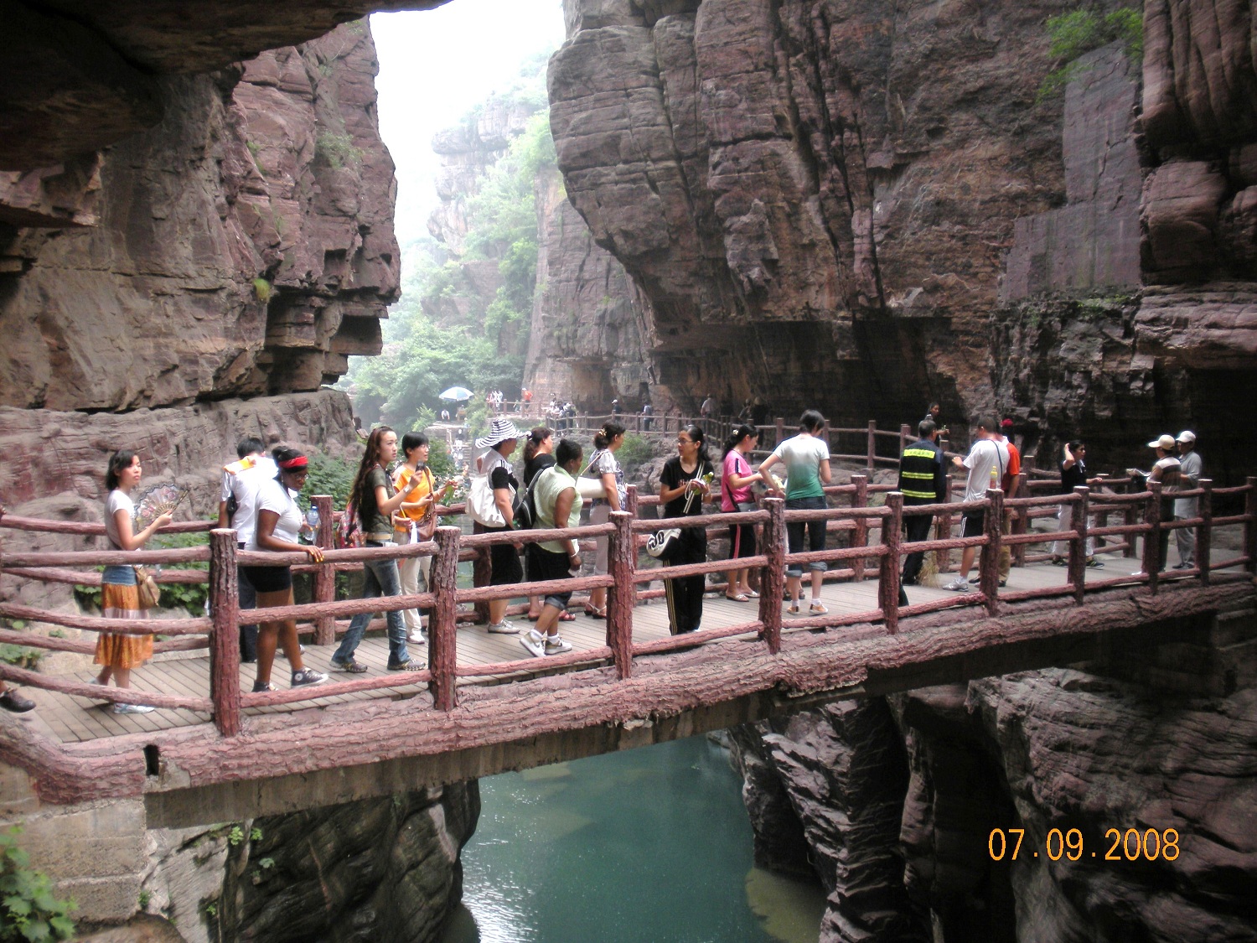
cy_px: 472
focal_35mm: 36
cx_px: 628
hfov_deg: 51.4
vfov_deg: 39.7
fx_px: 1307
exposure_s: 1/86.2
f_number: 3.5
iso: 64
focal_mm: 6.3
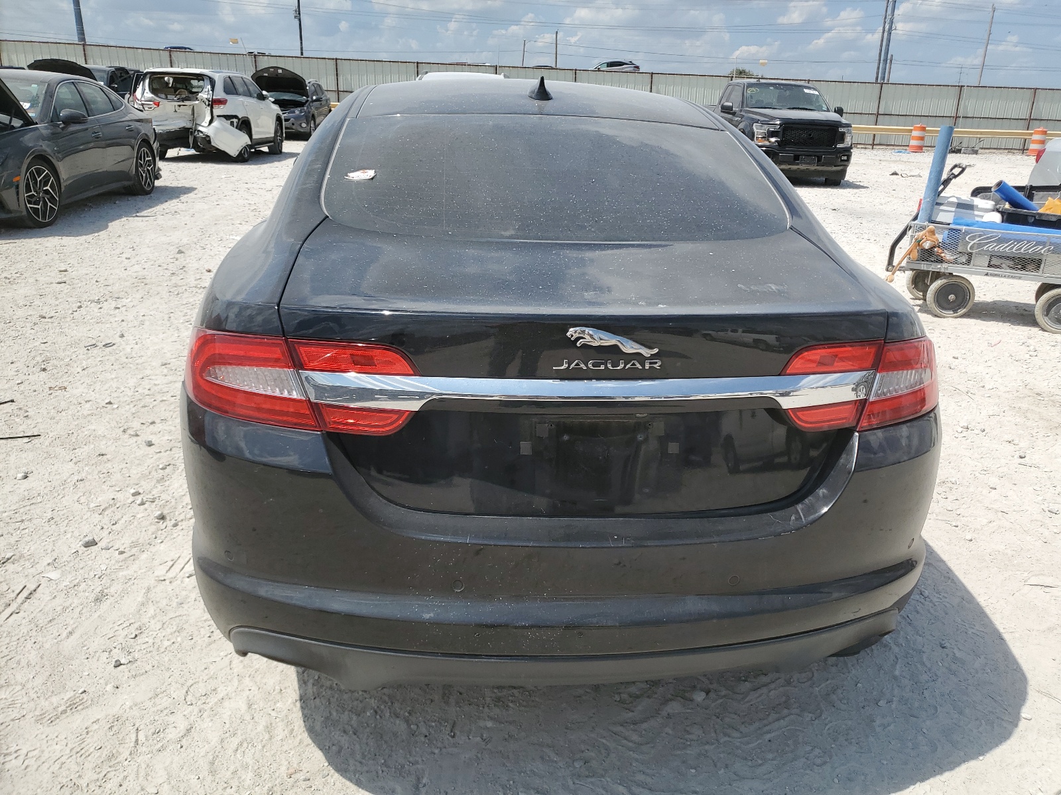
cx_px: 530
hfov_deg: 67.3
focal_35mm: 26
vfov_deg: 53.1
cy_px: 398
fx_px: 797
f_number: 1.5
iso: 50
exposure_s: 1/5000
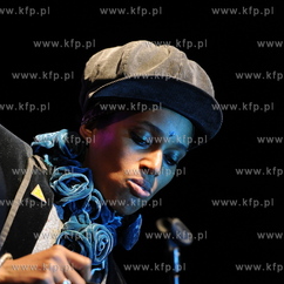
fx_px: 2608
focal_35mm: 281
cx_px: 106
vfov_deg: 6.2
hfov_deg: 6.2
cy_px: 155
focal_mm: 200
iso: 4000
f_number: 2.8
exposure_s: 1/320
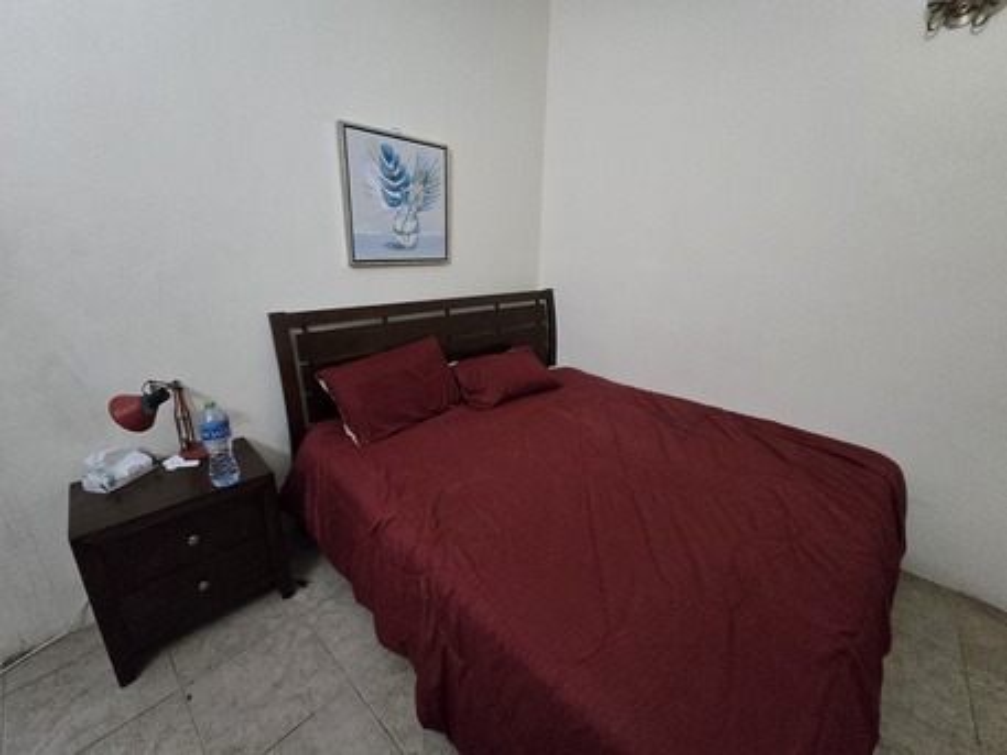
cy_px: 378
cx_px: 504
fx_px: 378
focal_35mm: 13
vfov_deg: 89.9
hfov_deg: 106.2
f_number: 2.2
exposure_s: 1/60
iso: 1000
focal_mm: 2.2
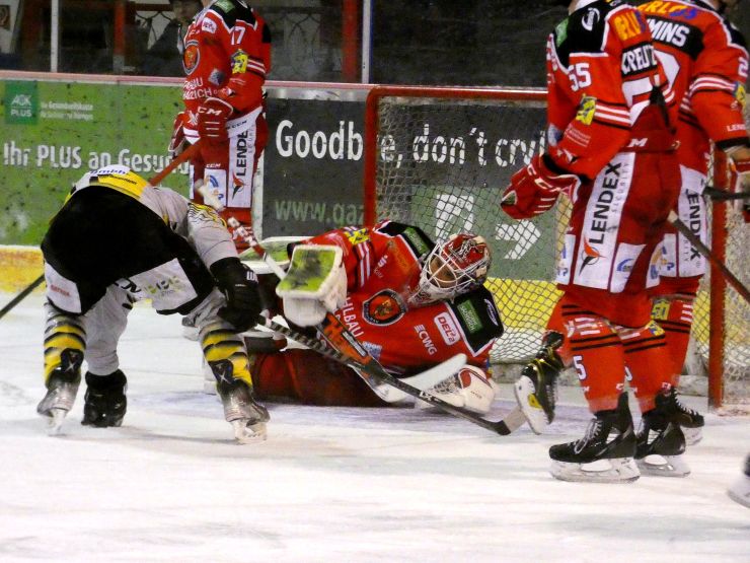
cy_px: 282
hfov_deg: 7.4
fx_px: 5763
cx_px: 375
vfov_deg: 5.6
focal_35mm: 266
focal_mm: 47.6
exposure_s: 1/200
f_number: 5.5
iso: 3200
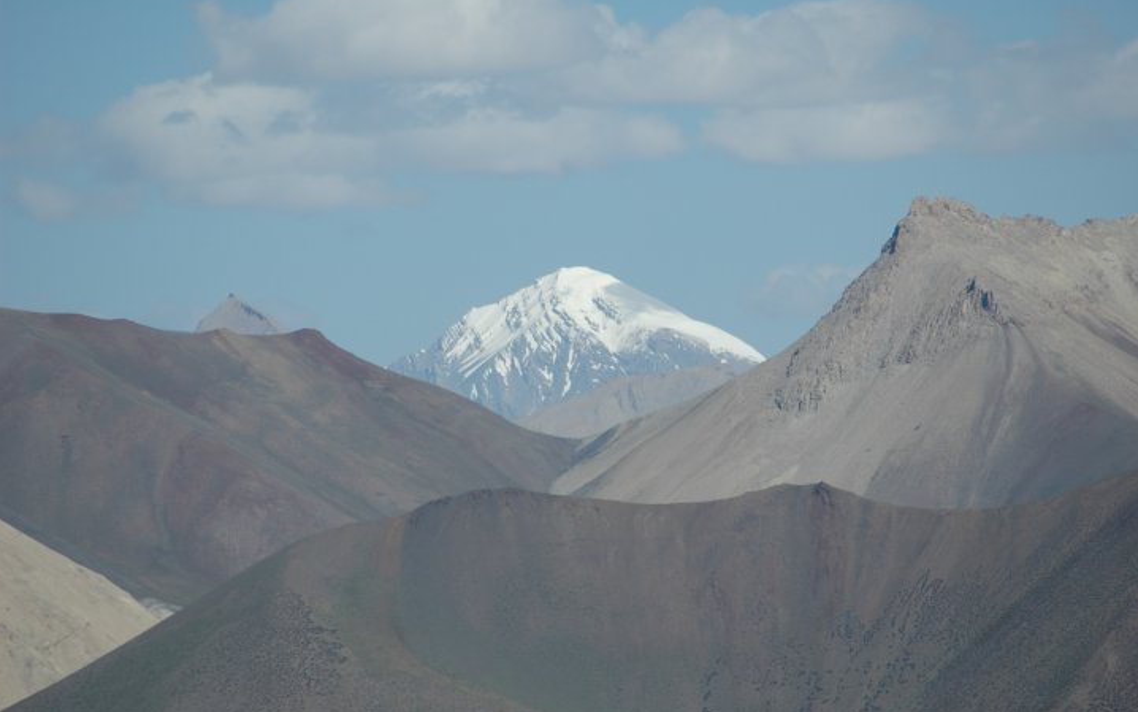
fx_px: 14269
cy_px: 365
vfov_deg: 2.9
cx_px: 569
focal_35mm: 460
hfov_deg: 4.6
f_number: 5.6
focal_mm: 300
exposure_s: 1/1250
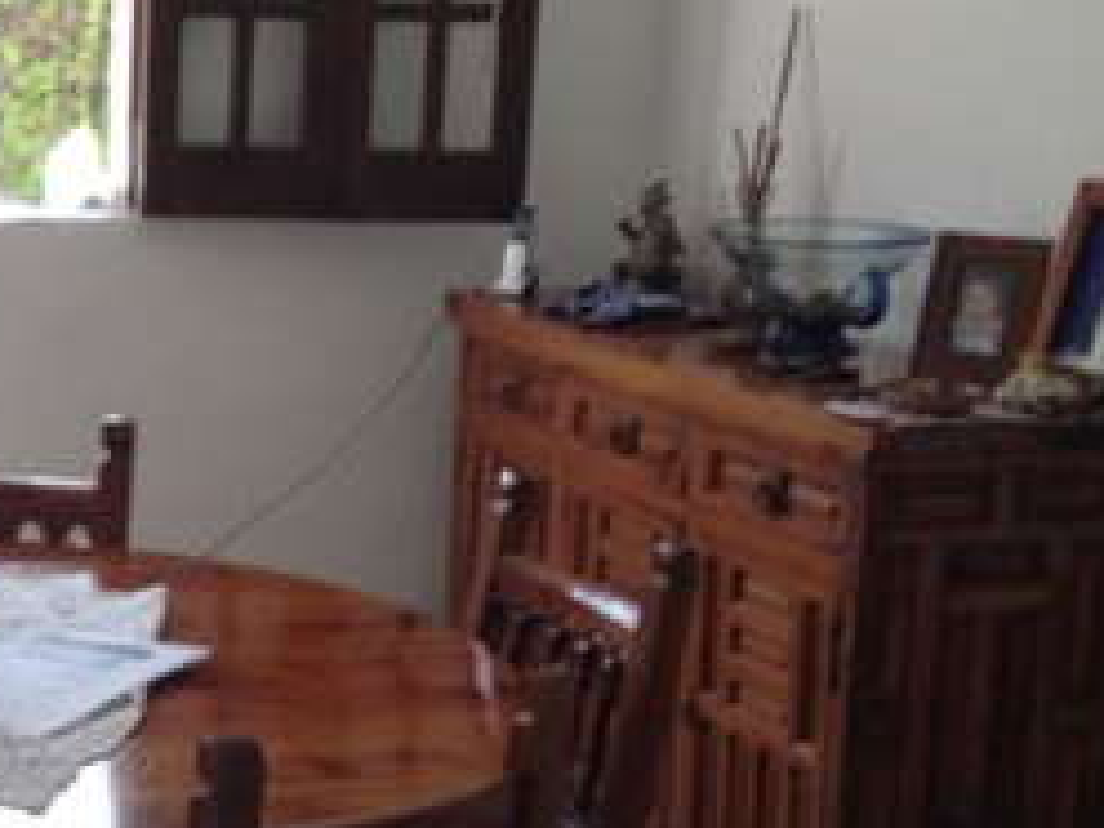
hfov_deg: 22.4
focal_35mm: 85
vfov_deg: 17.4
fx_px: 2711
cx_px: 76
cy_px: 410
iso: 32
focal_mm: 3.3
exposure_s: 1/60
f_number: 2.4
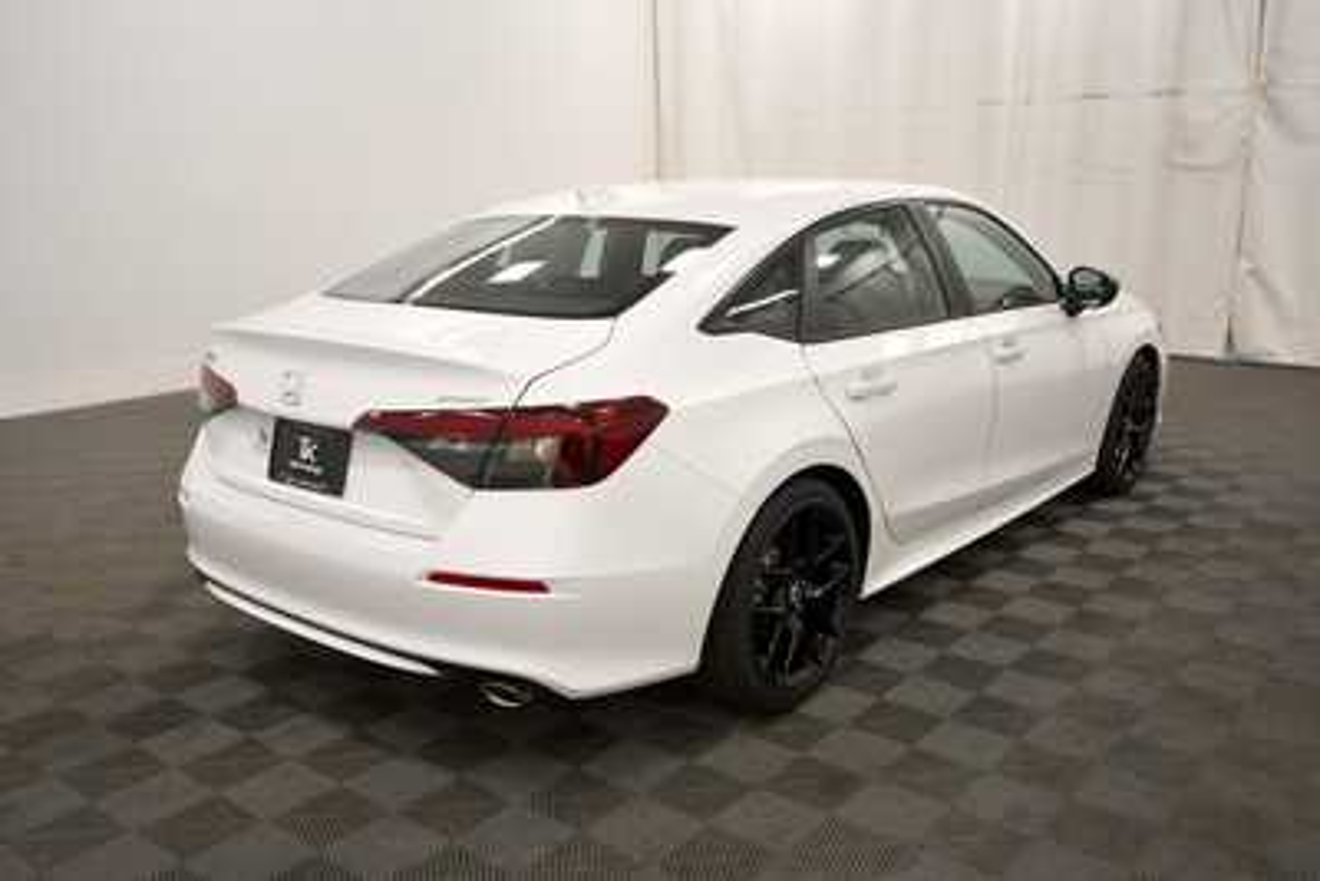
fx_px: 990
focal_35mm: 27
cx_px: 660
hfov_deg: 67.4
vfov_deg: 48.0
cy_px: 440
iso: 800
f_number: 5.3
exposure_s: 1/250
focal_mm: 18
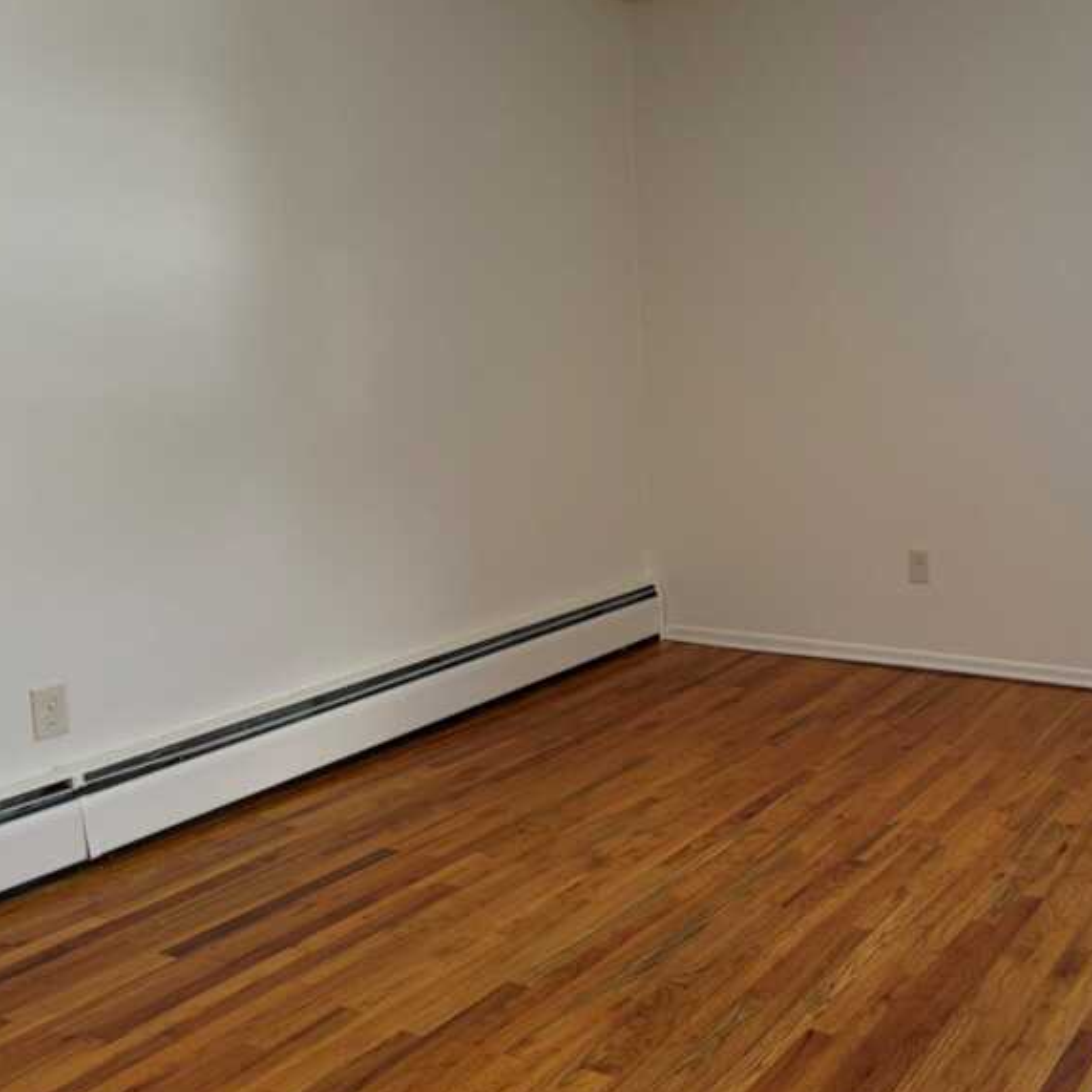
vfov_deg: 43.8
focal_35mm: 38
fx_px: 1356
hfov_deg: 42.0
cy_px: 504
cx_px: 867
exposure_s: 1/121
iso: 200
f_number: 1.78
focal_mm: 6.76
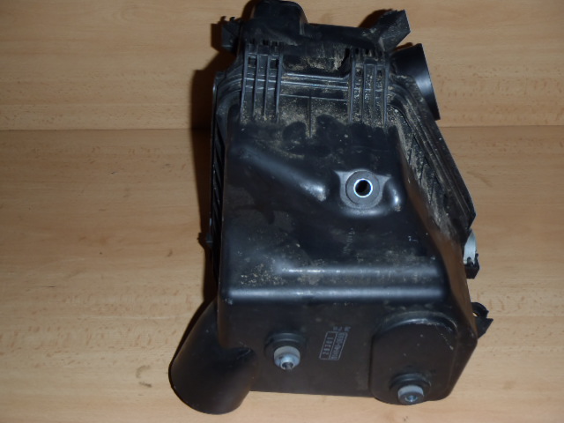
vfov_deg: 37.7
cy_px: 212
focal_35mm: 38
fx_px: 619
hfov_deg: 49.0
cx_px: 282
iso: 100
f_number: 4.6
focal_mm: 6.83
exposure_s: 1/40
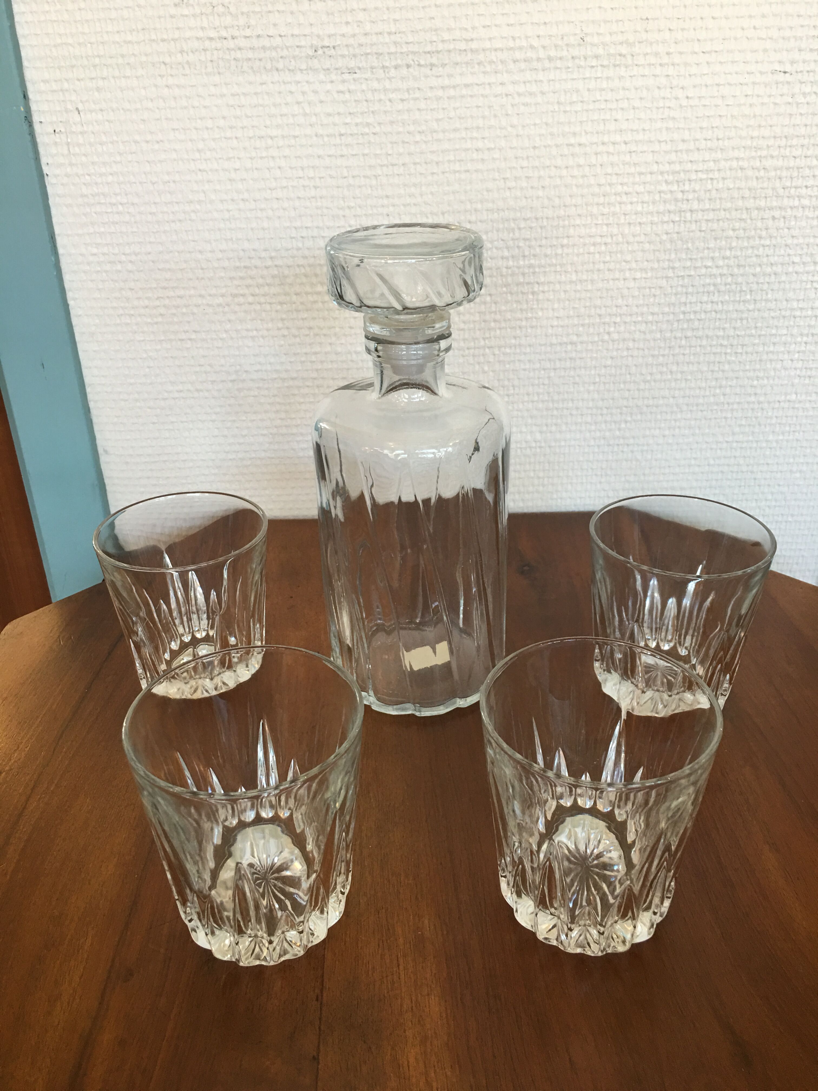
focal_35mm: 29
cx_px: 409
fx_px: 914
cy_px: 546
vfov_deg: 61.7
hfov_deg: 48.2
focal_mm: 4.15
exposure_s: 1/33
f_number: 2.2
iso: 50
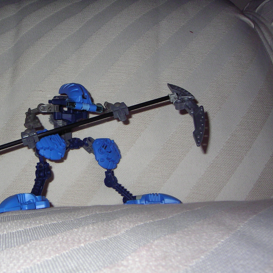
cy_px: 138
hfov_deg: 38.8
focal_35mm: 43
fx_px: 384
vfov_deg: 39.2
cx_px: 95
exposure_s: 1/30
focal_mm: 5.6
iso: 100
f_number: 4.8
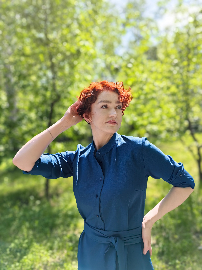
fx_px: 210
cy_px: 135
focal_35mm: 27
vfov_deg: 65.3
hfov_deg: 51.4
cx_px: 101
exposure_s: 1/6536
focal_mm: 6.35
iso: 50
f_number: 1.4
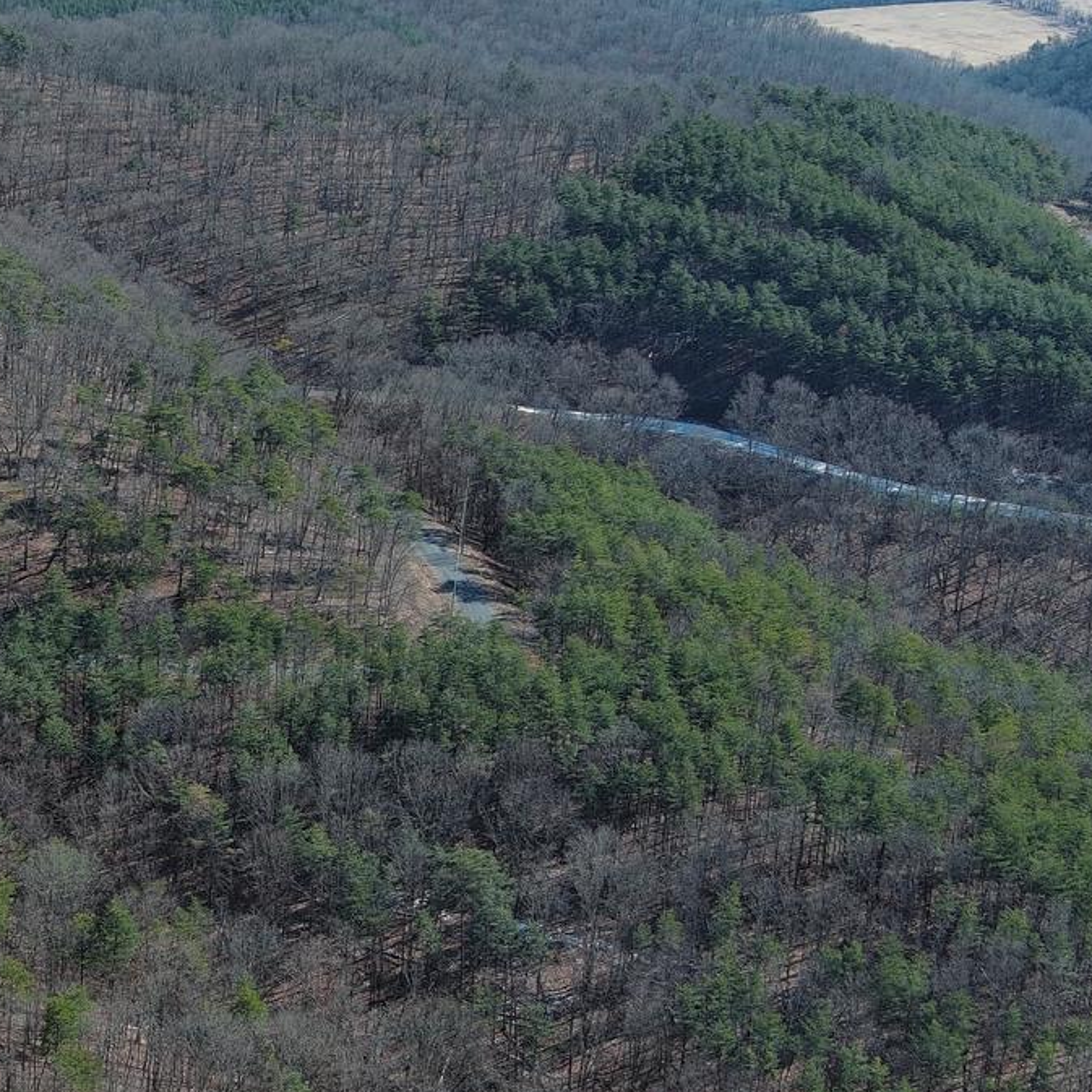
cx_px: 0
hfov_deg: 22.2
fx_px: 2677
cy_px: 509
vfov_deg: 23.1
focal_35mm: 75
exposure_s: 1/720
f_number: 2.8
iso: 100
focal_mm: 10.57
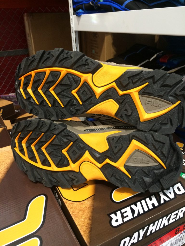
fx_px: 207
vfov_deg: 61.7
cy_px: 123
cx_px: 92
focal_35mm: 29
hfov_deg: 48.2
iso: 160
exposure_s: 1/30
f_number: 2.2
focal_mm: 4.15
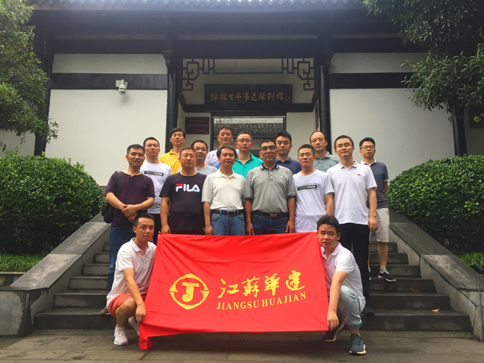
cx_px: 242
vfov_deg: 48.2
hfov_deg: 61.7
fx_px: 405
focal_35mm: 29
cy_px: 182
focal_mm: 4.15
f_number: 2.2
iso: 50
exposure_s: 1/100
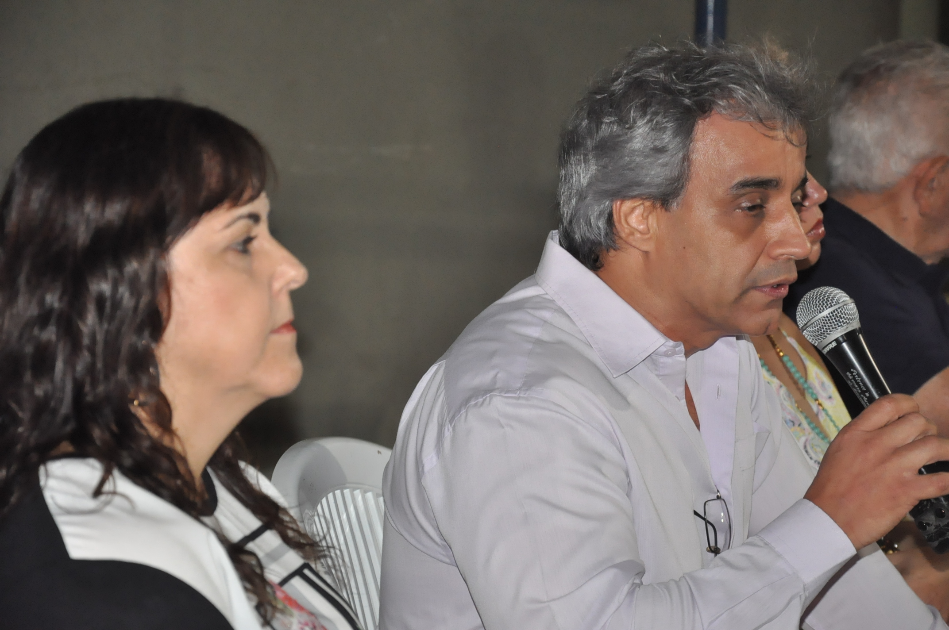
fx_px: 3633
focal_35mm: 138
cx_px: 474
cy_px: 315
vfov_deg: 9.9
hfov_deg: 14.9
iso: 2000
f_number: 5.6
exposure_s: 1/60
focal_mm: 92
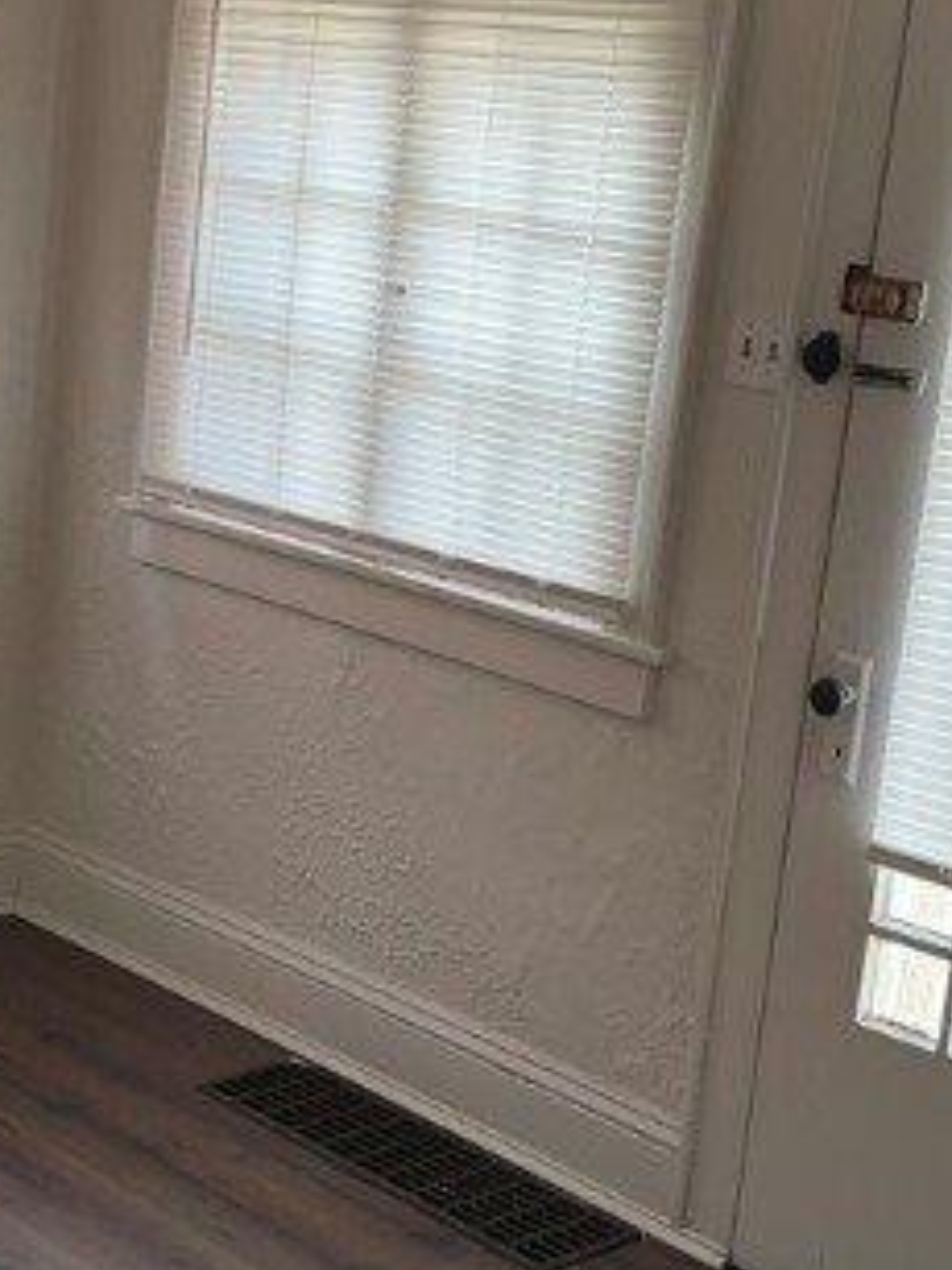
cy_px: 712
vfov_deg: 29.8
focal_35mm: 65
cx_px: 401
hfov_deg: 22.6
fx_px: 2385
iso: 64
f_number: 1.6
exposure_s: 1/121
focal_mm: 5.96
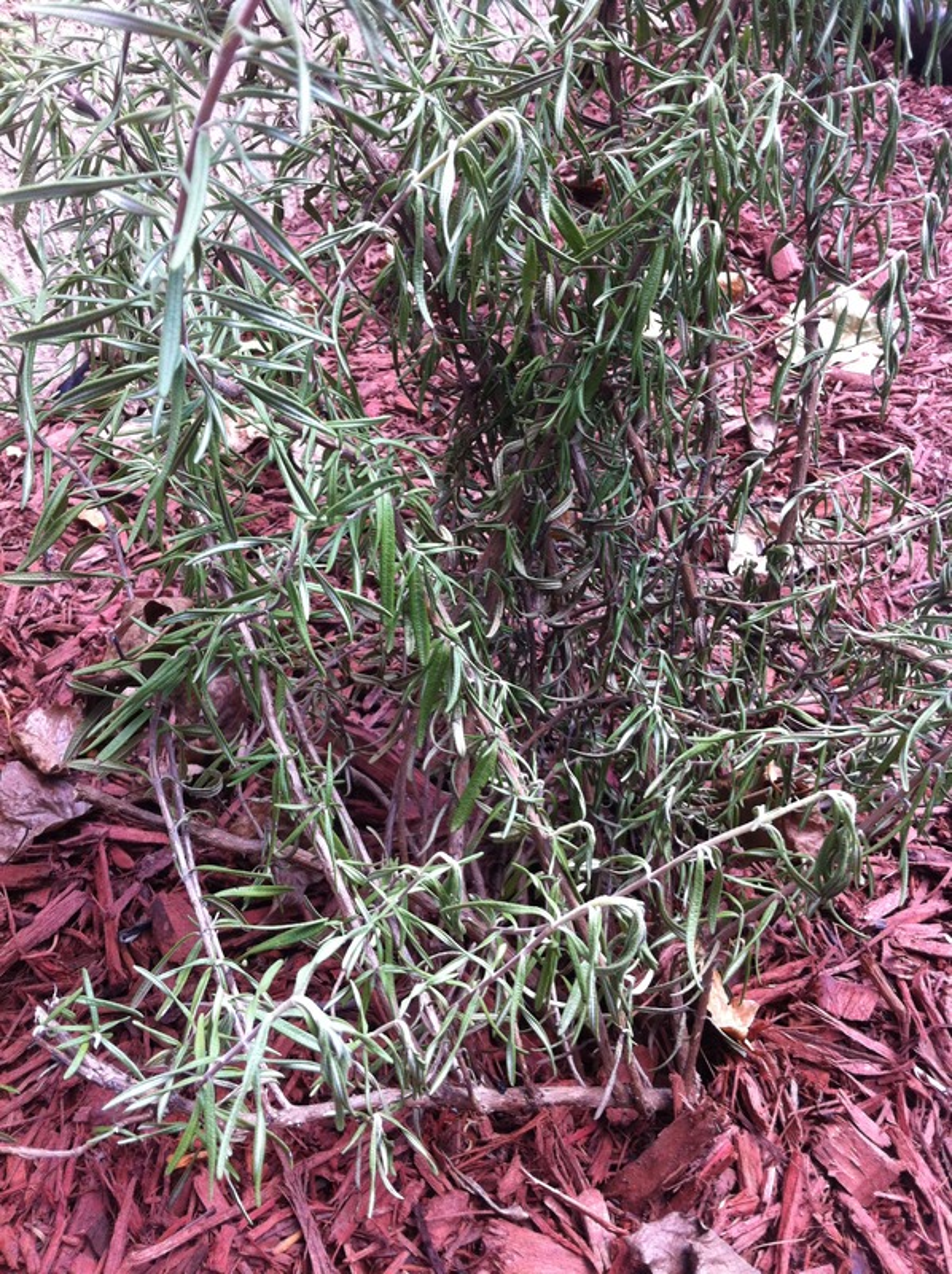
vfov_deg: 52.7
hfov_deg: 40.6
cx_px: 476
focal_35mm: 35
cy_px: 637
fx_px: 1286
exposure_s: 1/120
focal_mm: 3.85
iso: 100
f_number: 2.8
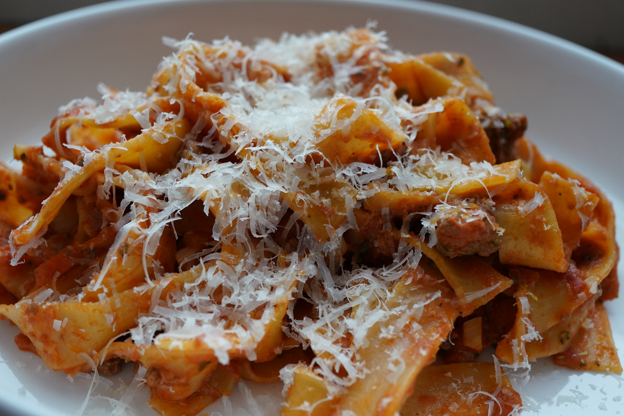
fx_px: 867
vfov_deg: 27.0
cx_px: 284
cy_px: 229
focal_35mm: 50
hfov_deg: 39.6
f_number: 4
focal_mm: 30
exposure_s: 1/250
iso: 1000
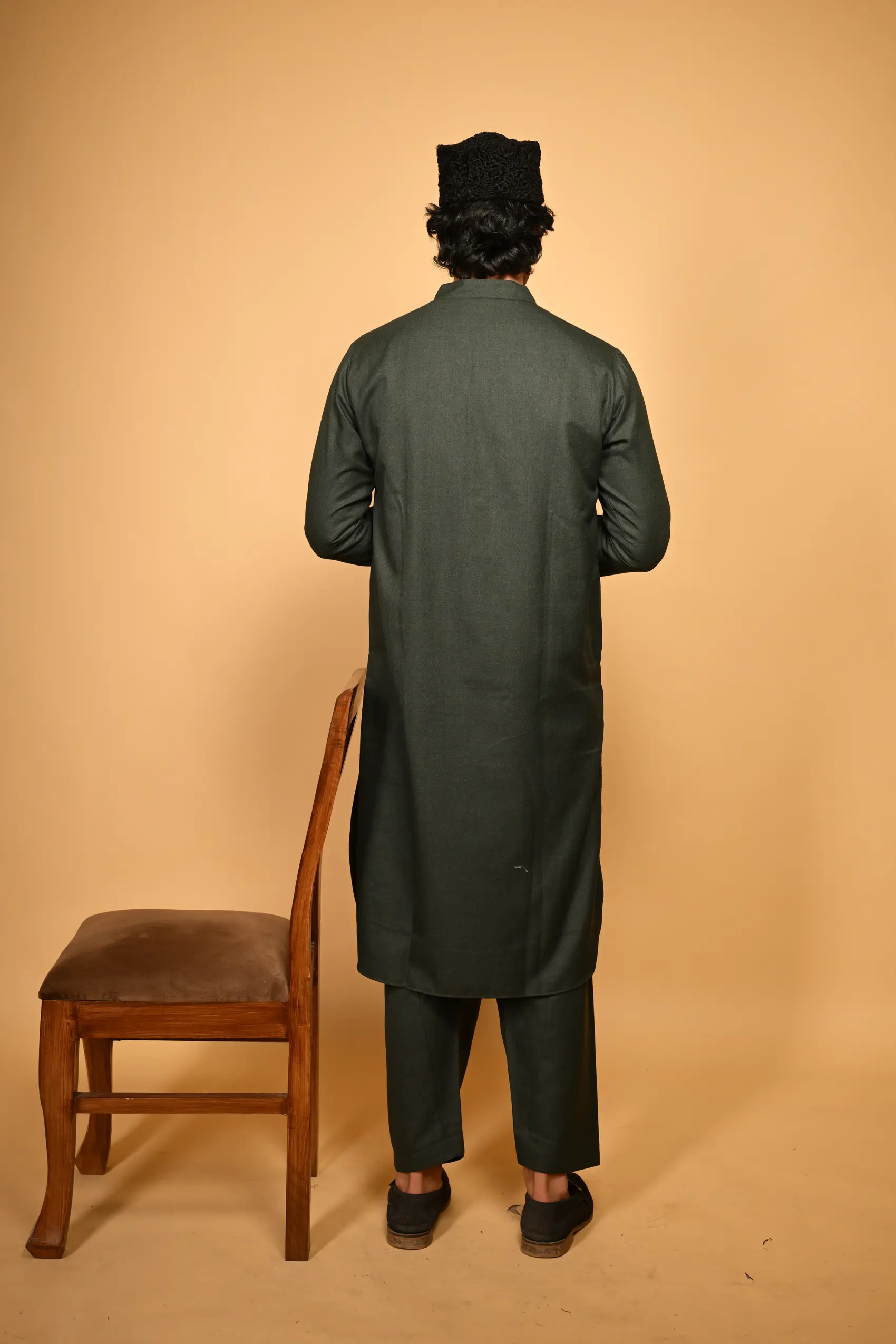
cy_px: 672
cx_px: 448
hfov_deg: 31.2
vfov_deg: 45.4
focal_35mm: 43
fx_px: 1605
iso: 160
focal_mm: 43
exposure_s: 1/200
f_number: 6.3
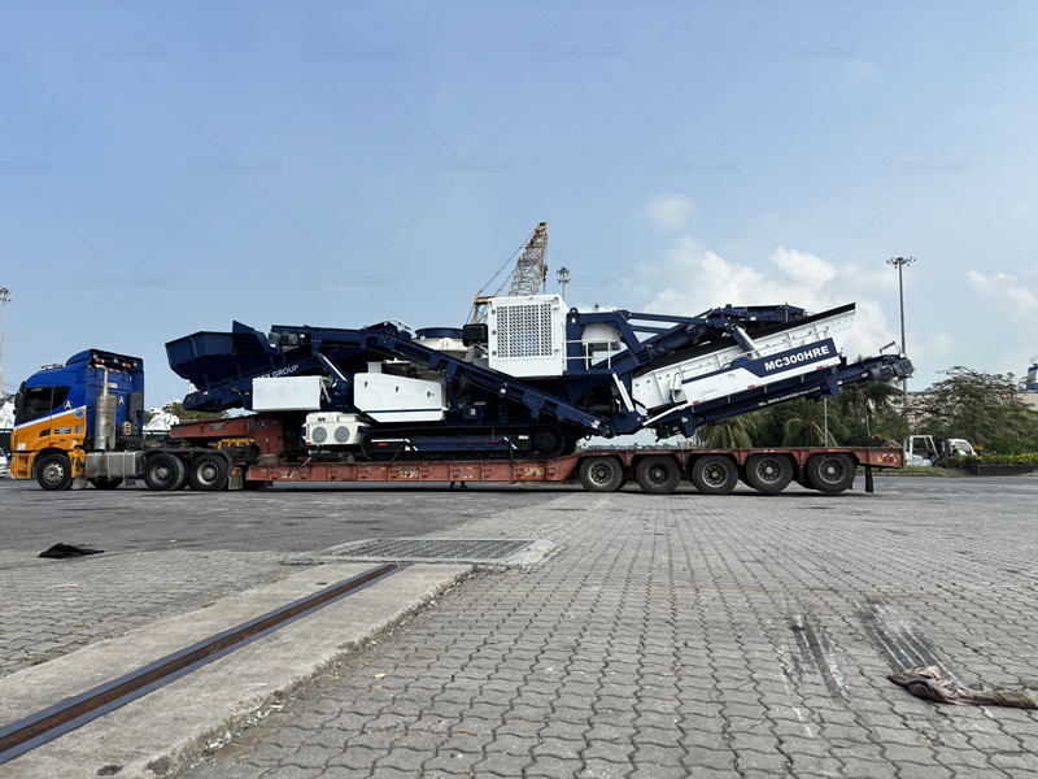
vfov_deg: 53.1
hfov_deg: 67.3
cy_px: 390
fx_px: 780
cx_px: 519
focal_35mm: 26
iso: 50
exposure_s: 1/3788
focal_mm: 5.96
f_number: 1.6
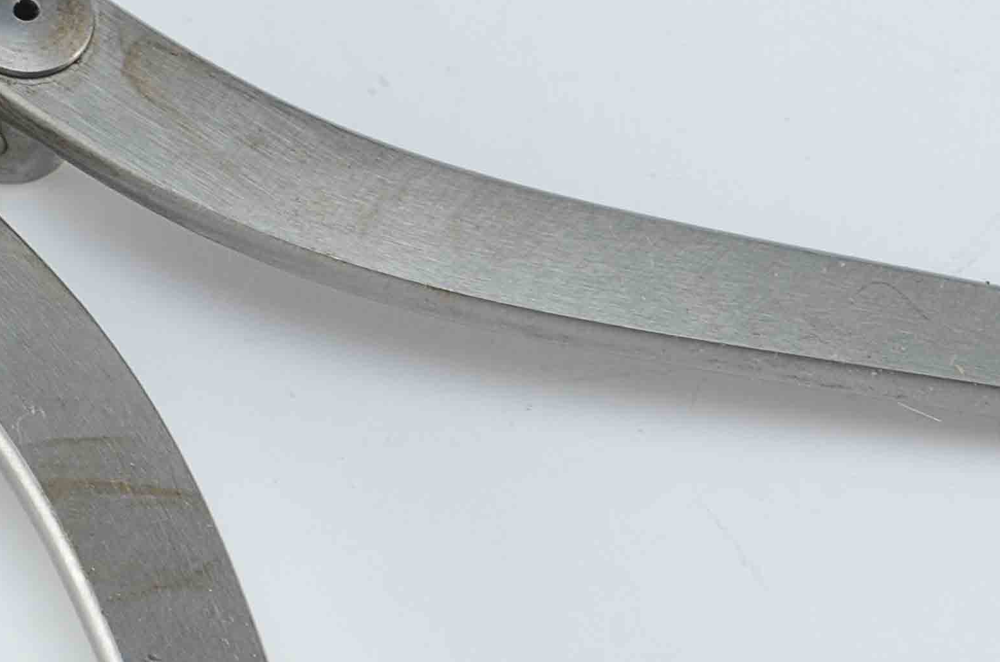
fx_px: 7251
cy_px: 221
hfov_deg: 7.8
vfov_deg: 5.2
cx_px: -281
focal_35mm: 262
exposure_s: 1/80
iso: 100
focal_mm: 55
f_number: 11
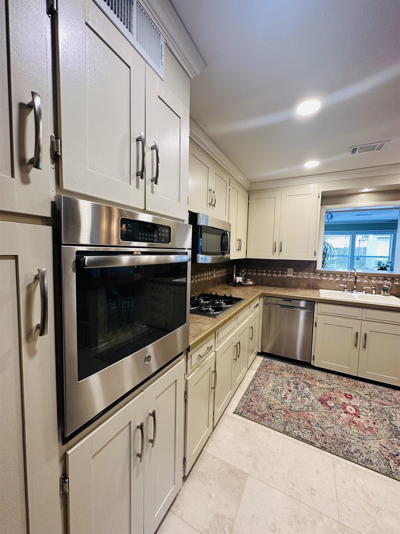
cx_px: 200
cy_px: 267
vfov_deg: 102.1
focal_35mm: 14
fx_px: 216
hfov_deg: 85.7
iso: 160
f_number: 2.2
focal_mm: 2.22
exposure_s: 1/60
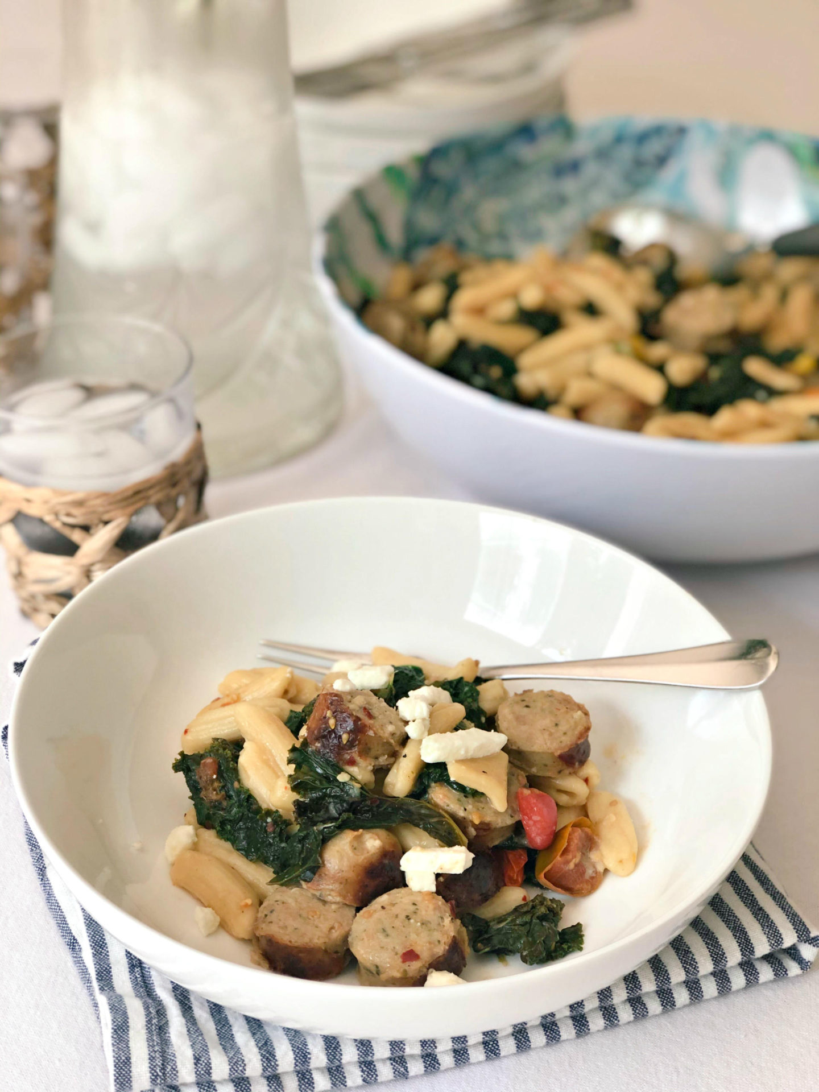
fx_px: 1798
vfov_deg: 33.8
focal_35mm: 57
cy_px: 546
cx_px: 410
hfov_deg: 25.7
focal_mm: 6.6
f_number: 2.8
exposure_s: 1/30
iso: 25
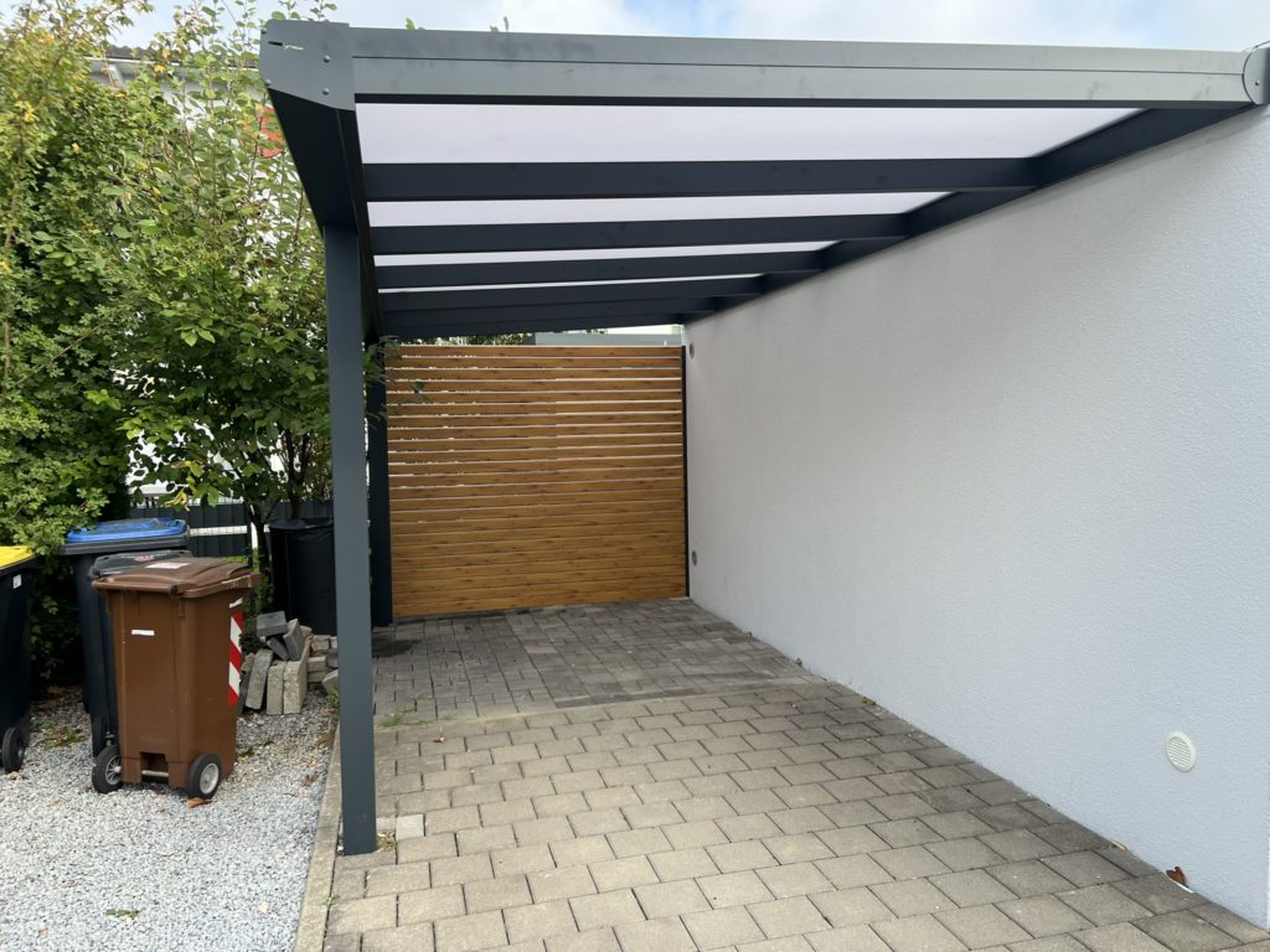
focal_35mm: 26
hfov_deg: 67.3
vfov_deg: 53.1
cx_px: 635
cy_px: 476
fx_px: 954
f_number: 1.5
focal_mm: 5.7
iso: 50
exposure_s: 1/709
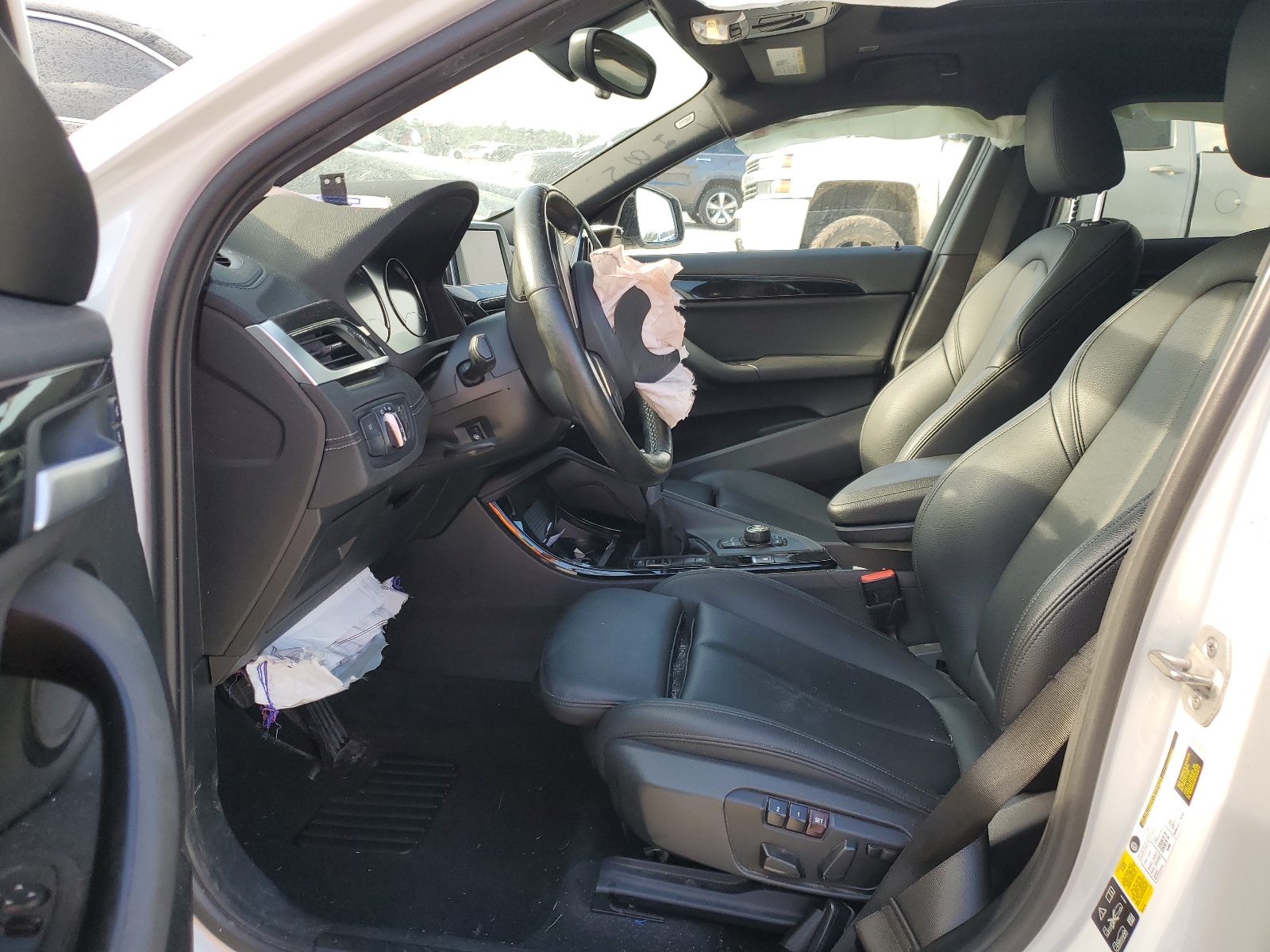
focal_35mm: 26
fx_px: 954
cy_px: 476
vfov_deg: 53.1
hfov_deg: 67.3
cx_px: 635
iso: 50
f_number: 1.5
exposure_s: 1/159
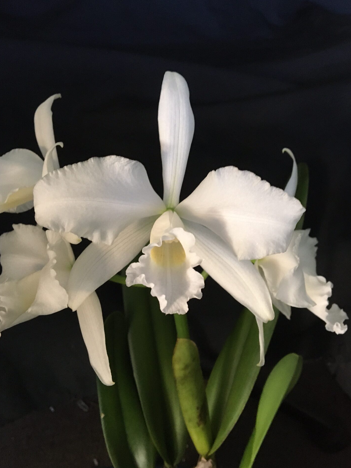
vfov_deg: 58.3
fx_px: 419
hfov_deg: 45.4
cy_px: 222
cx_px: 178
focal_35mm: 31
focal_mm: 4.15
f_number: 2.2
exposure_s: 1/17
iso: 200
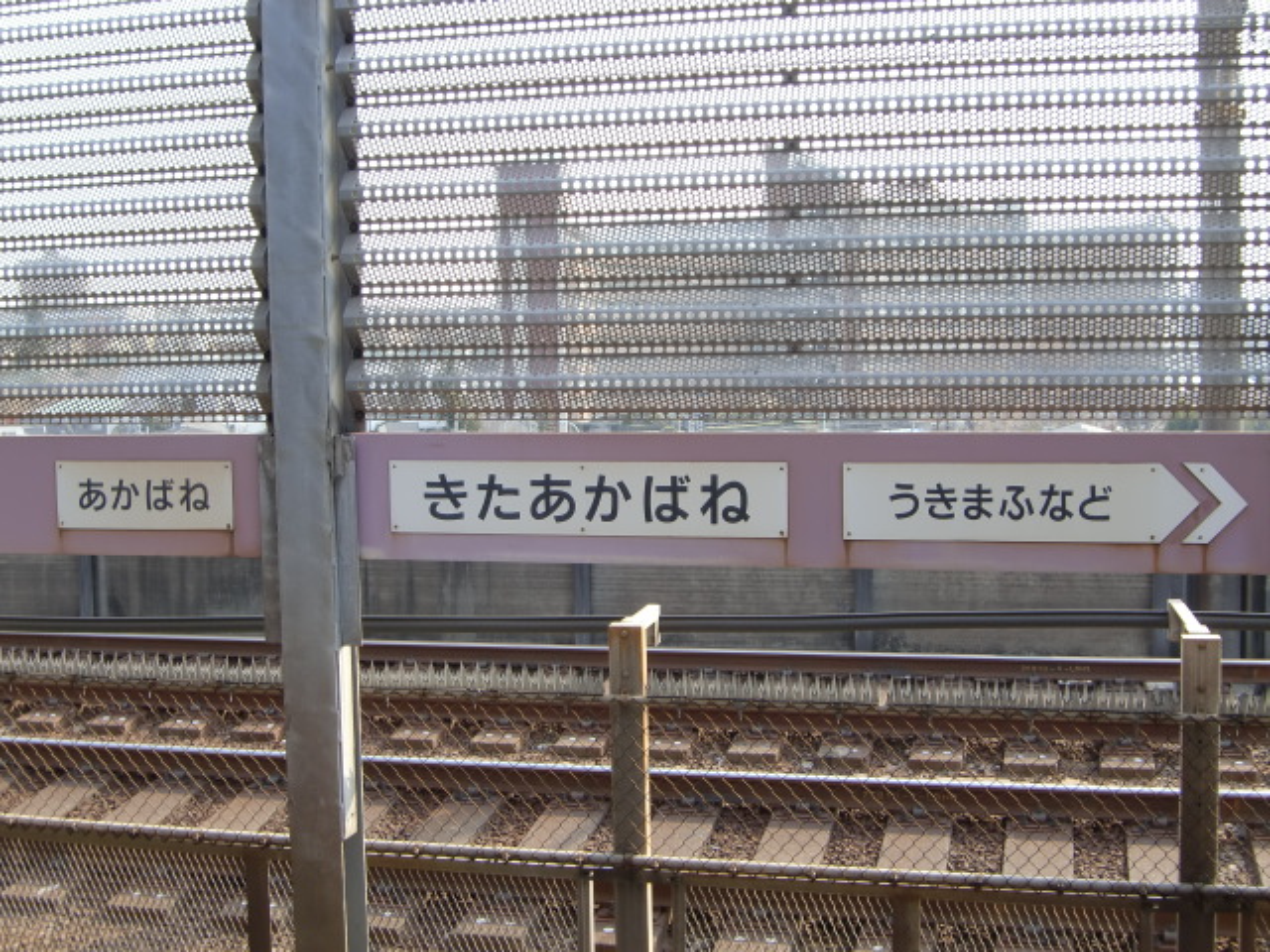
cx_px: 635
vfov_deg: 31.5
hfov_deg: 41.2
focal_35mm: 46
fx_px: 1688
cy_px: 476
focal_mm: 8.2
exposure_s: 1/200
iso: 64
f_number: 3.3
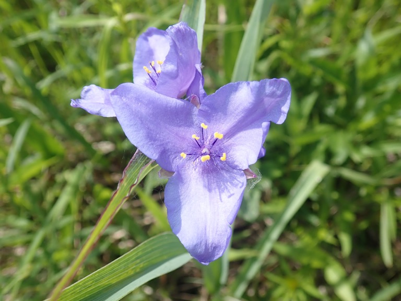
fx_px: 348
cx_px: 200
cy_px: 150
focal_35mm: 30
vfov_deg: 46.8
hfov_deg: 60.0
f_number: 6.3
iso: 100
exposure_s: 1/125
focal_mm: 5.5
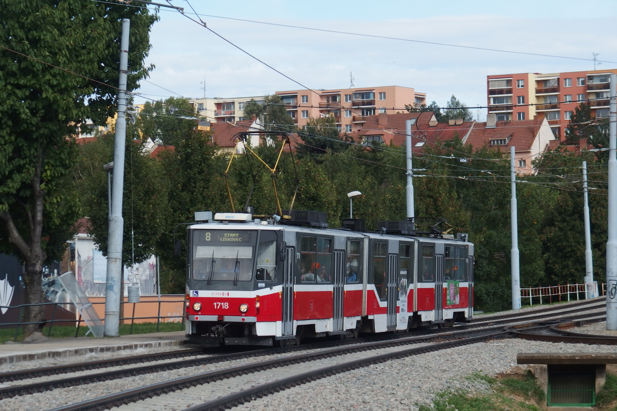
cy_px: 206
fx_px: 2228
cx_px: 308
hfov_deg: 15.8
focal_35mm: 130
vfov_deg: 10.6
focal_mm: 23.5
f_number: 4
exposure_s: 1/800
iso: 100
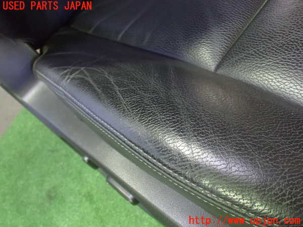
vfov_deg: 46.8
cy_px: 114
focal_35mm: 30
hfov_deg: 60.0
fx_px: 263
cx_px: 152
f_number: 2.3
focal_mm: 5.4
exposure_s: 1/30
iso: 1250
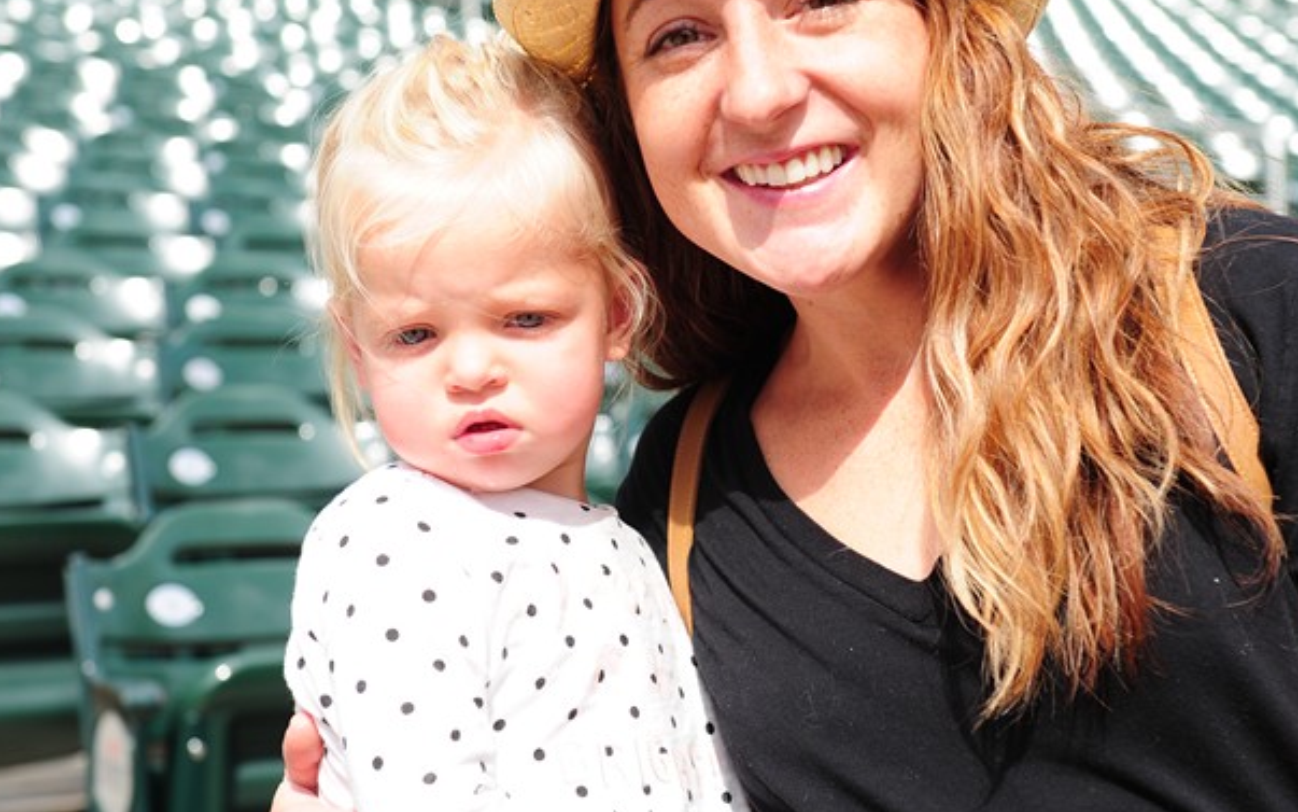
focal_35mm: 81
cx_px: 690
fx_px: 2866
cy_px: 325
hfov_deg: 25.5
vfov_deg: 16.1
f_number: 4
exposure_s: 1/1250
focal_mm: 48
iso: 400
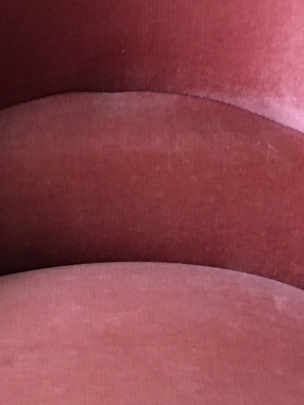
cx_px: 165
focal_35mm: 113
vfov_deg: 17.2
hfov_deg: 13.1
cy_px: 358
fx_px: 1323
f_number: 2.2
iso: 200
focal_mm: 4.15
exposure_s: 1/33
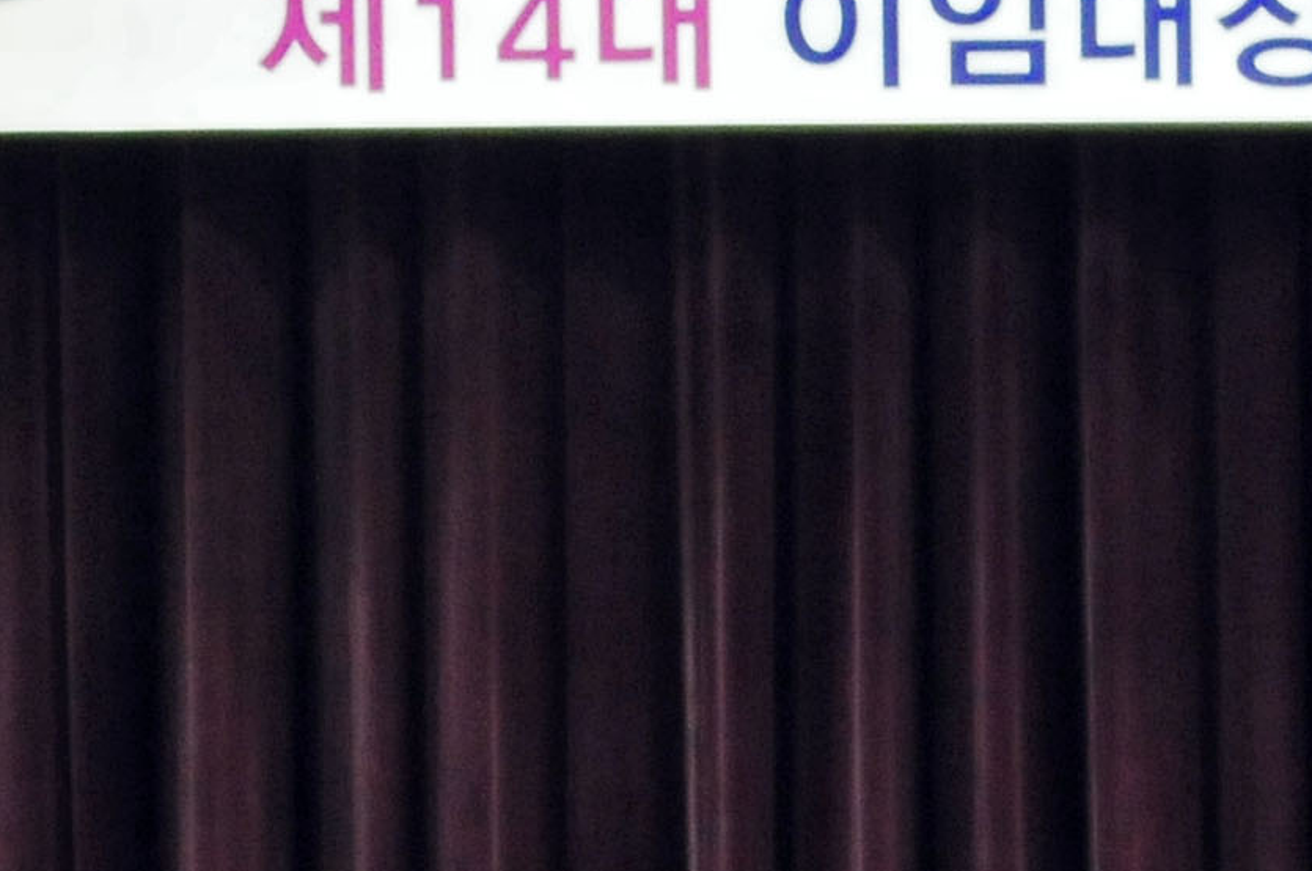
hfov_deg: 7.7
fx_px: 9534
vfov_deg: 5.1
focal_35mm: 262
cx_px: 1970
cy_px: 1674
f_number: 3.8
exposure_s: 1/30
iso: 1600
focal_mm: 34
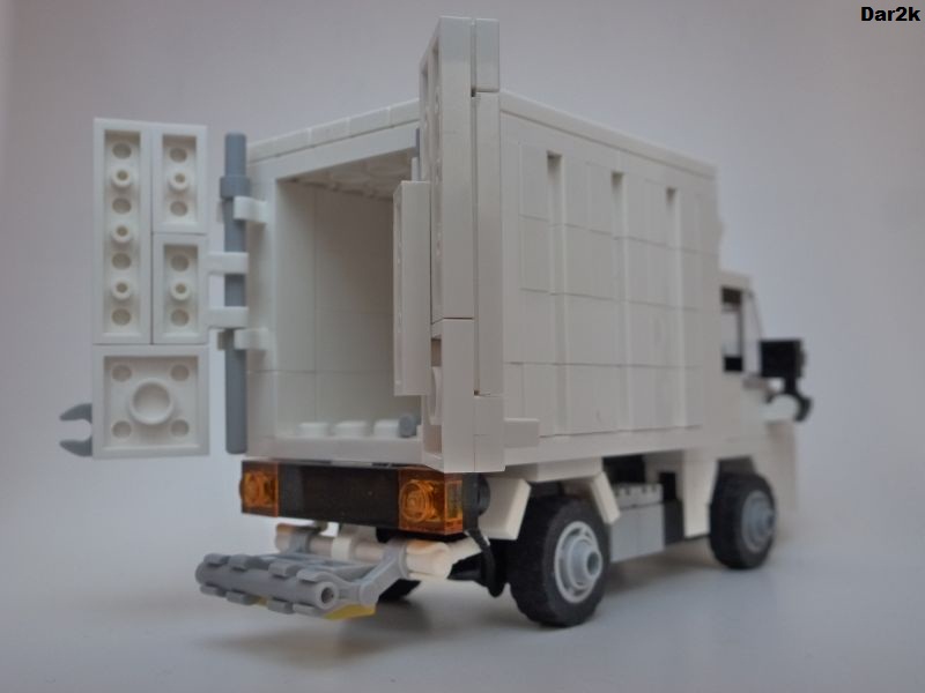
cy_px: 346
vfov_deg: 39.7
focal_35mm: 36
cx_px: 462
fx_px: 962
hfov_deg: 51.4
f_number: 3.7
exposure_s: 1/10
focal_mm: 6.4
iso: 400
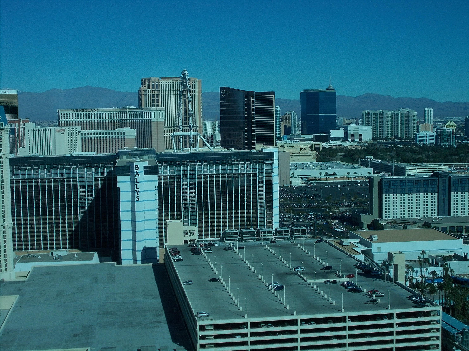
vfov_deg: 25.2
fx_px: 786
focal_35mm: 58
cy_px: 176
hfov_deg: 33.2
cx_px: 234
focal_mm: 10.3
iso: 80
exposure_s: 1/500
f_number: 4.9
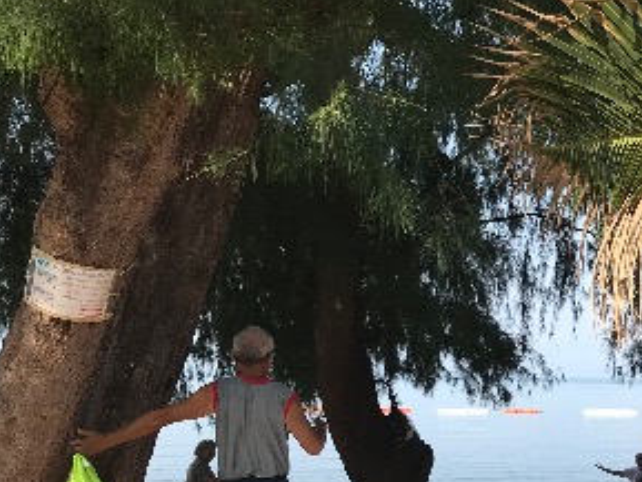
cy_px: 400
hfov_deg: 29.3
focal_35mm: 62
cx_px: 633
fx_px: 1150
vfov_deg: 23.3
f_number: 1.8
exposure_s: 1/939
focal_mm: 3.99
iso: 20
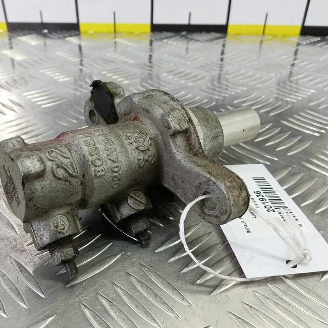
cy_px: 169
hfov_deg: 56.9
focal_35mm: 28
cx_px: 133
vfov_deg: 57.3
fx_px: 300
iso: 139
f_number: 1.6
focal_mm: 4.11
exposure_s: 1/50
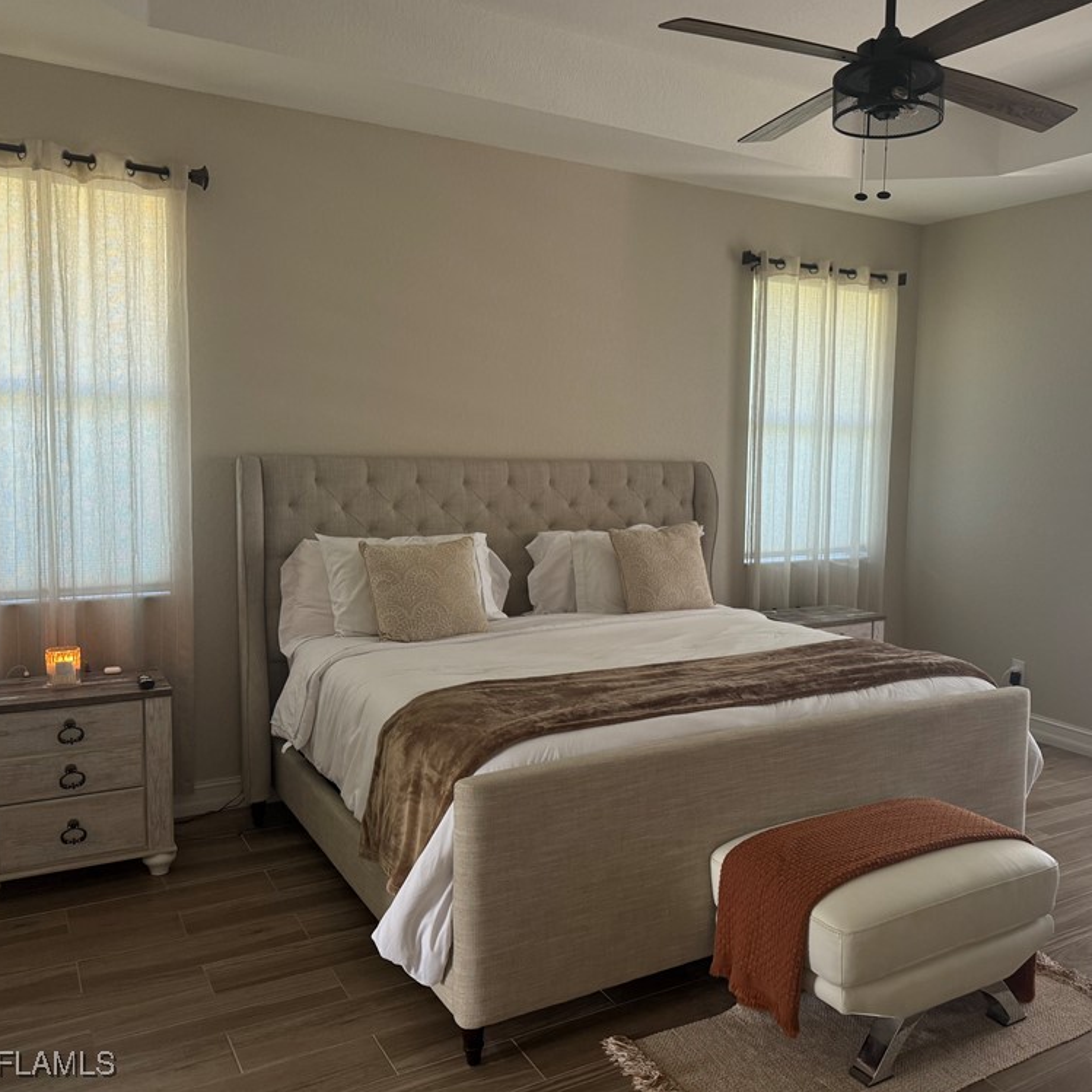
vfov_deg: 55.6
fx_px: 1035
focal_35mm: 29
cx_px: 684
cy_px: 537
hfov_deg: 55.0
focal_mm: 6.76
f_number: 1.78
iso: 200
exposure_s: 1/60
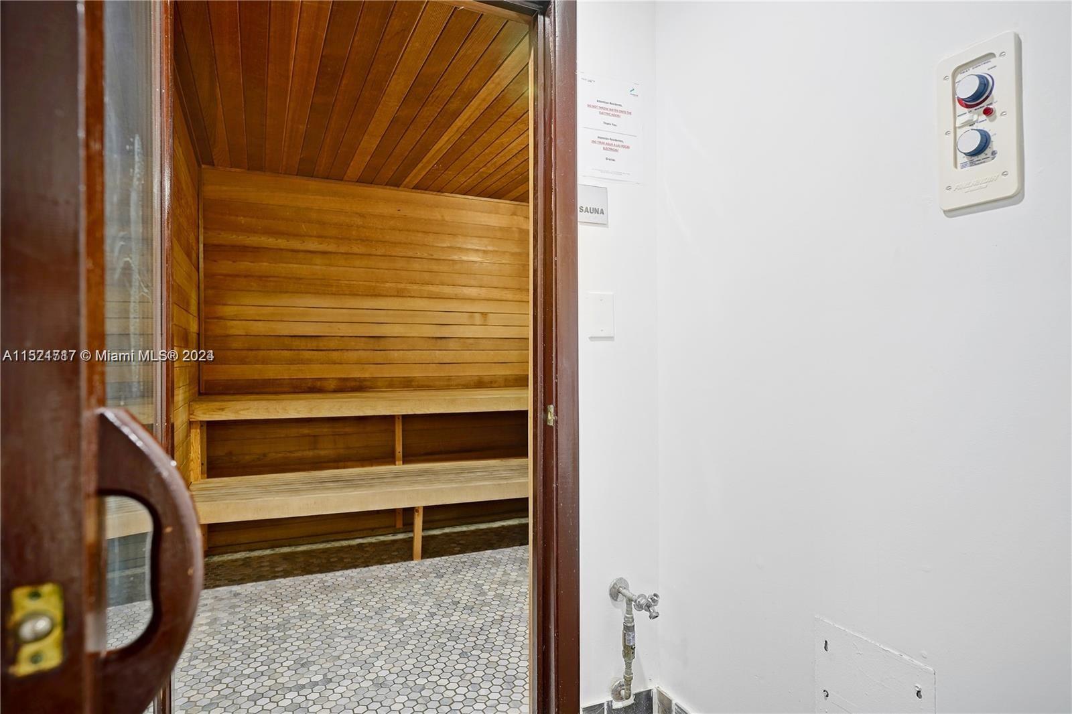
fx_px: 595
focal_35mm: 20
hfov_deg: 84.0
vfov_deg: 61.9
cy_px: 357
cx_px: 536
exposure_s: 1/10
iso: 250
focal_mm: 20
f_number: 4
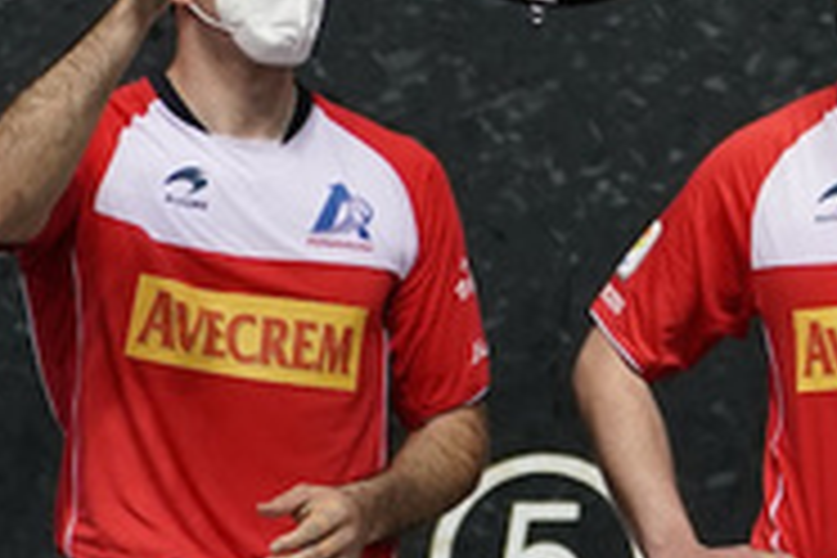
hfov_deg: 3.7
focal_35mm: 551
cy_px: -130
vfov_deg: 2.5
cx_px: 666
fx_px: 12810
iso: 3200
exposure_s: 1/500
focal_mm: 141
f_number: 5
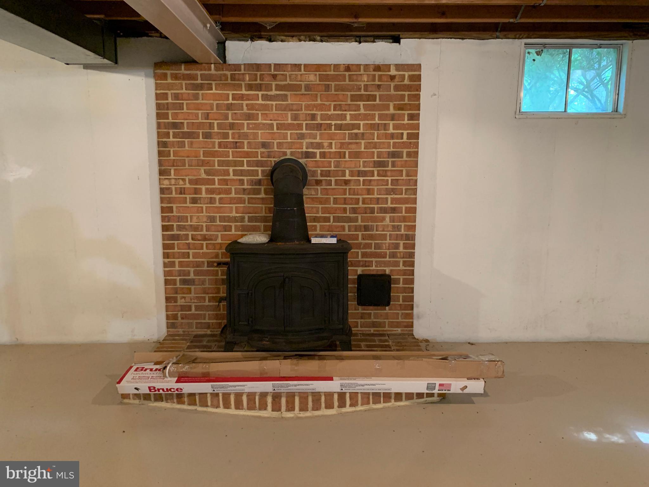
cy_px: 244
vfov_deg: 53.1
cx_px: 324
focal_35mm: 26
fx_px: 487
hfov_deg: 67.3
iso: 500
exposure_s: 1/30
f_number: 1.8
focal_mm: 4.25
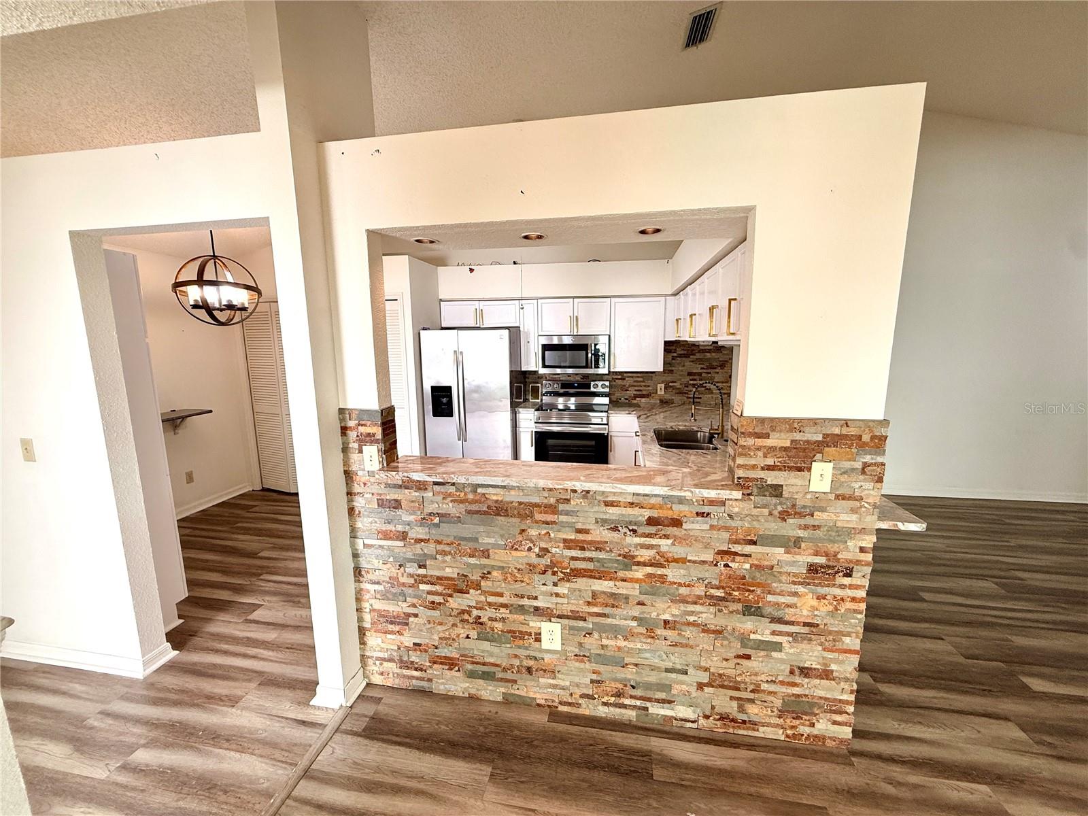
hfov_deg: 102.1
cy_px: 408
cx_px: 544
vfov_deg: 85.7
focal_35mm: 14
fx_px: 440
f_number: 2.2
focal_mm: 2.22
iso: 100
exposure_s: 1/120
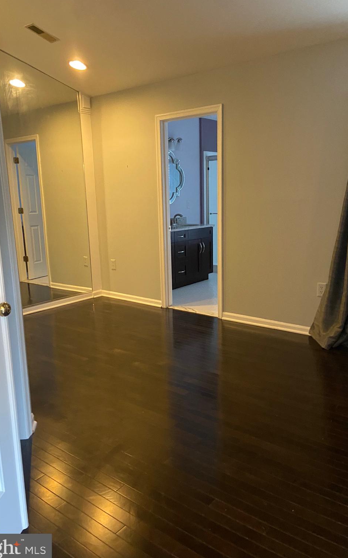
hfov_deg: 44.5
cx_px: 172
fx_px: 425
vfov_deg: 66.5
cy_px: 280
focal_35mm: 28
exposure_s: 1/40
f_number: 1.8
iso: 500
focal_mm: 4.25
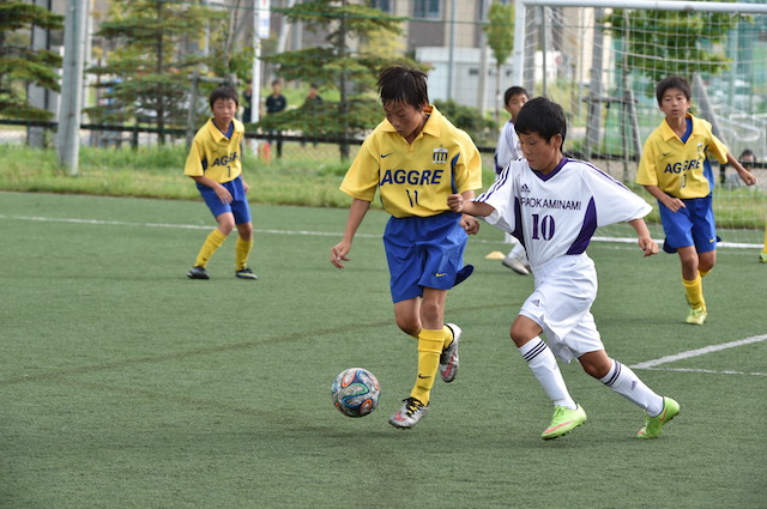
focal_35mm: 220
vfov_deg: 6.2
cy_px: 254
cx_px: 384
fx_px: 4681
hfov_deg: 9.4
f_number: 11
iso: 1250
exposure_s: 1/640
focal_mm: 220
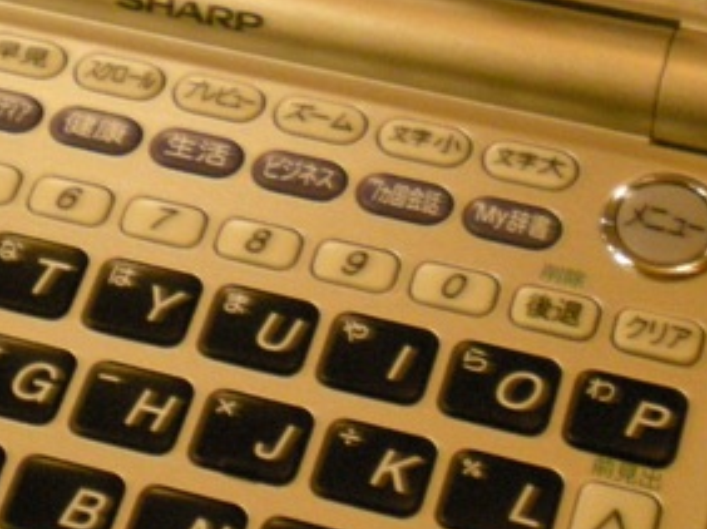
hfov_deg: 15.7
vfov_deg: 11.6
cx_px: 233
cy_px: -93
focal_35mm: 125
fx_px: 2551
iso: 400
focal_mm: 7.4
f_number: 3.5
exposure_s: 1/8
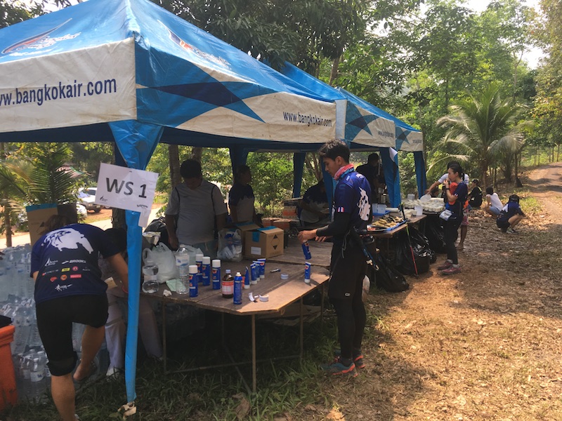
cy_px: 210
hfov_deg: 61.7
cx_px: 281
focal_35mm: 29
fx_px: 471
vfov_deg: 48.2
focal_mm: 4.15
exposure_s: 1/420
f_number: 2.2
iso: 25
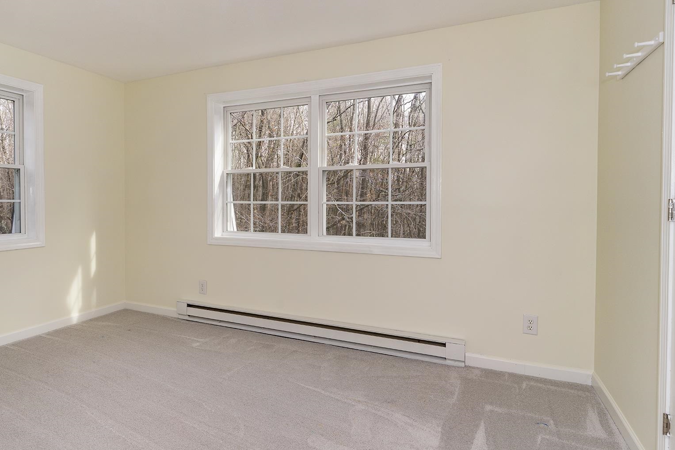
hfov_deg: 77.9
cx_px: 280
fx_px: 412
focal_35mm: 22
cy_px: 210
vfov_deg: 57.2
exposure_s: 1/80
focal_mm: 16
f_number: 8
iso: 320
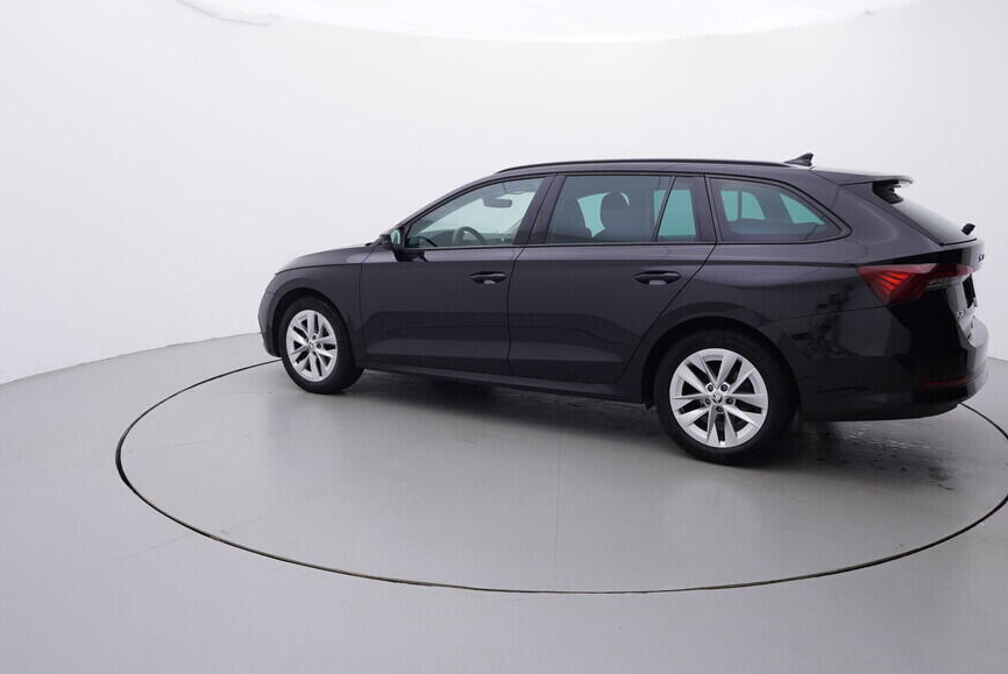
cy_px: 326
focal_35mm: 27
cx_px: 538
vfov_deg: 48.7
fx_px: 745
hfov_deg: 68.1
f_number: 5
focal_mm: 15
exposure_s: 1/80
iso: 200
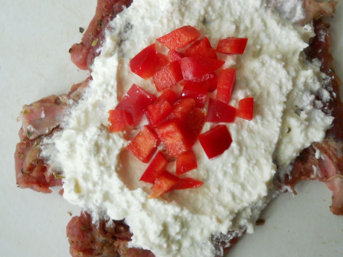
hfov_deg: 36.7
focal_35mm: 52
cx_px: 198
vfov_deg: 28.0
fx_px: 515
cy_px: 104
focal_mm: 6.72
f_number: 3.1
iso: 320
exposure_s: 1/30
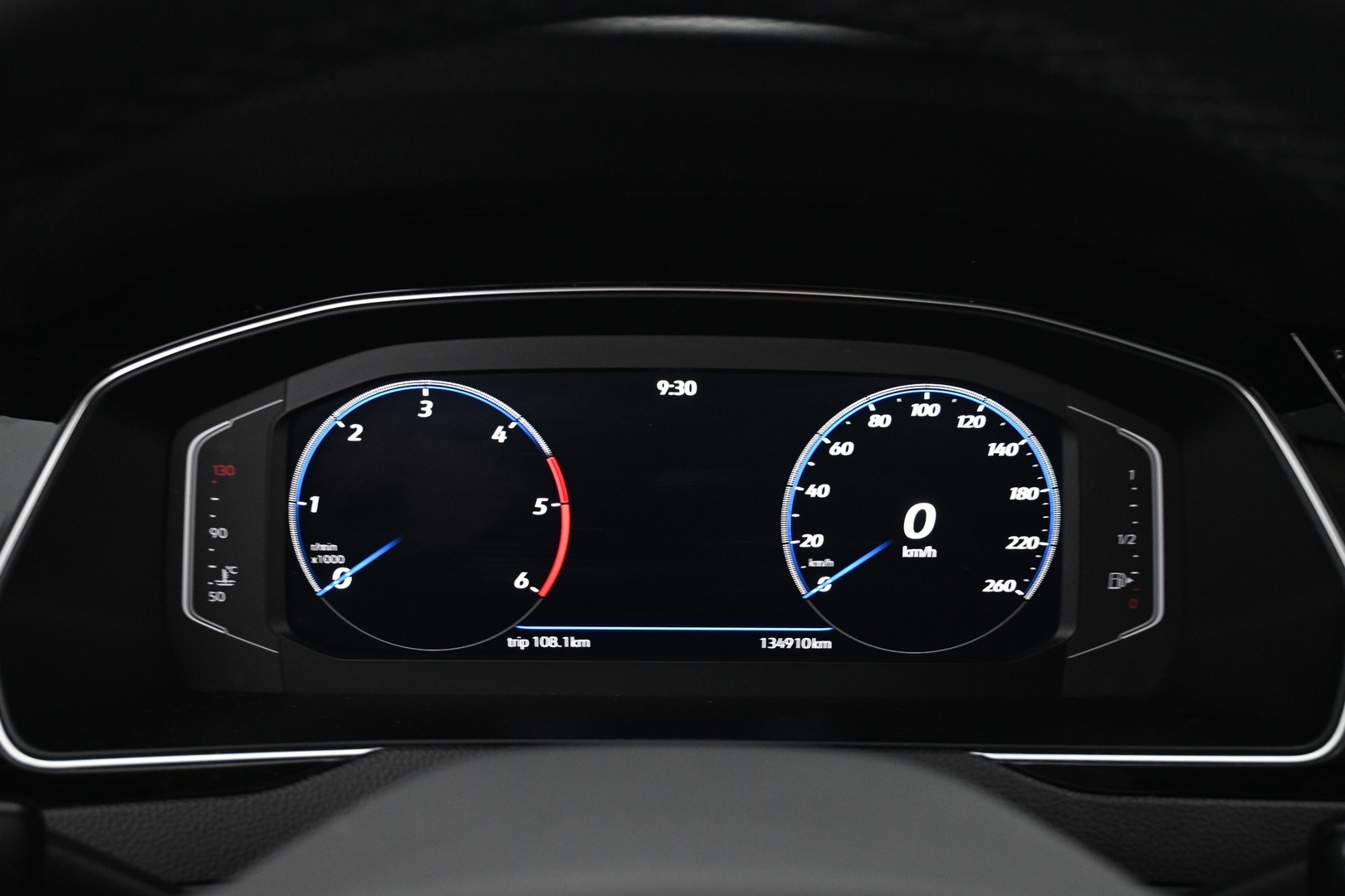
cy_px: 448
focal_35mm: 32
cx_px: 672
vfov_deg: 40.8
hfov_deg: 58.3
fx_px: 1205
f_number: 4
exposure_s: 1/15
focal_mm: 21.5
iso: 1600
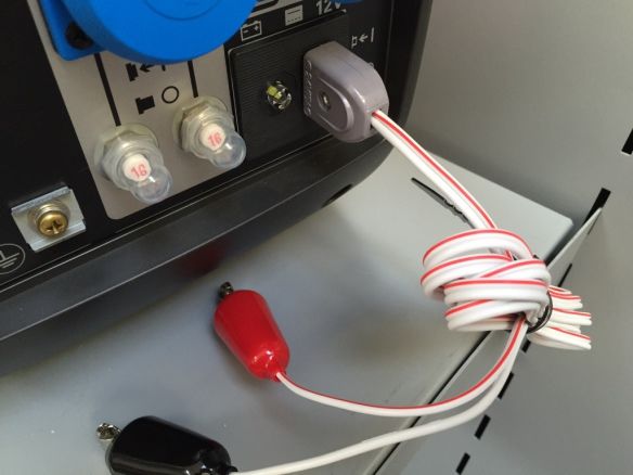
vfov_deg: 48.2
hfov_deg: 61.7
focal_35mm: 29
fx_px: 530
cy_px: 238
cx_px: 316
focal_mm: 4.15
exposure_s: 1/33
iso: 160
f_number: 2.2
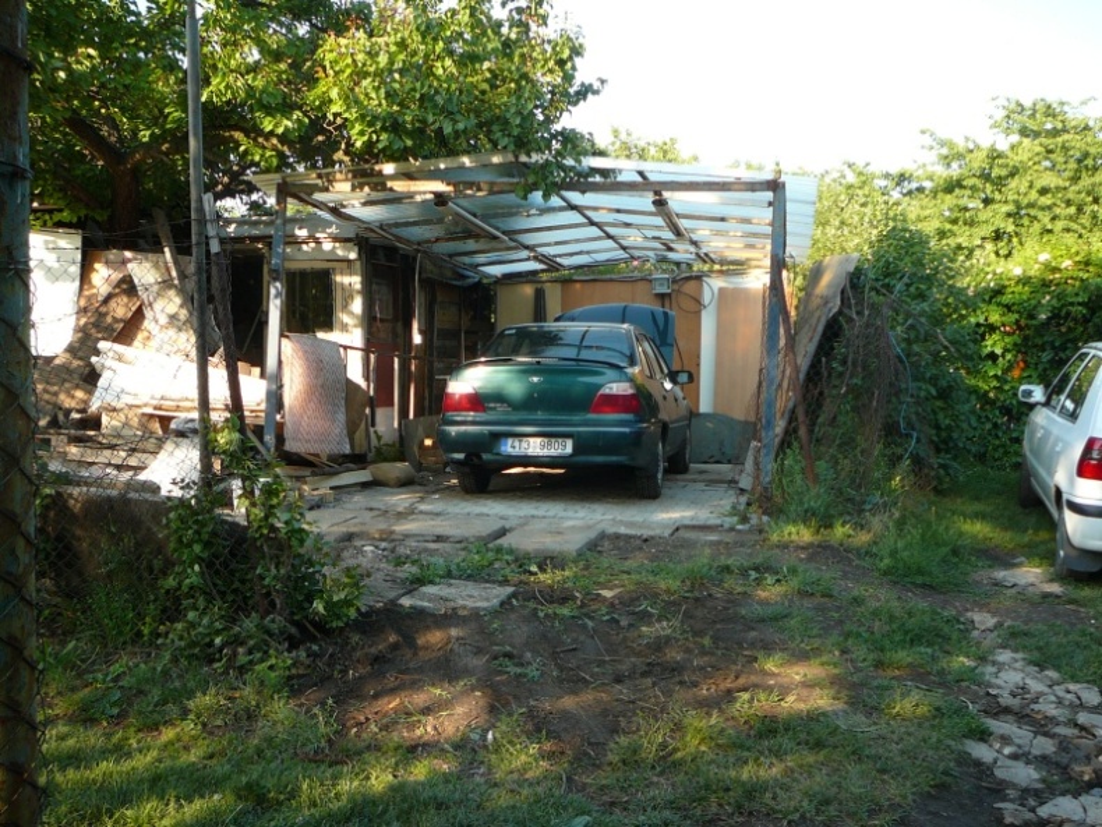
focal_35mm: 35
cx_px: 551
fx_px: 1115
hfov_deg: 52.6
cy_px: 414
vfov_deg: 40.7
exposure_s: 1/160
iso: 80
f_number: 2.8
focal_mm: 5.2
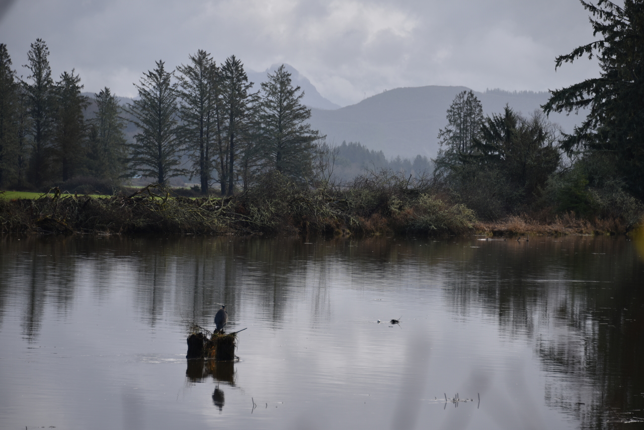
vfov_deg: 8.1
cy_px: 215
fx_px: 3042
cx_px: 322
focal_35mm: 170
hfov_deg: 12.1
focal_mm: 170
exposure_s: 1/400
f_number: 5.6
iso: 140
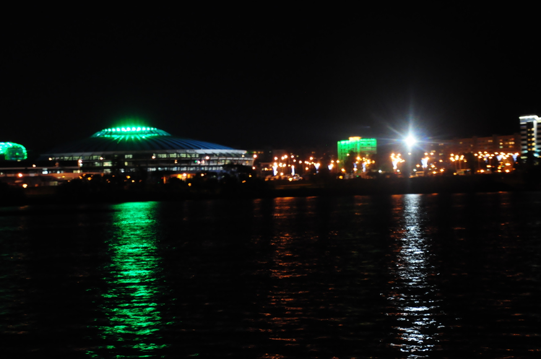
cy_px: 160
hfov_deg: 22.1
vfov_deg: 14.8
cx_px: 217
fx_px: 1381
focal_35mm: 92
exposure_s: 1/6
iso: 1600
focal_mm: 50
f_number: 5
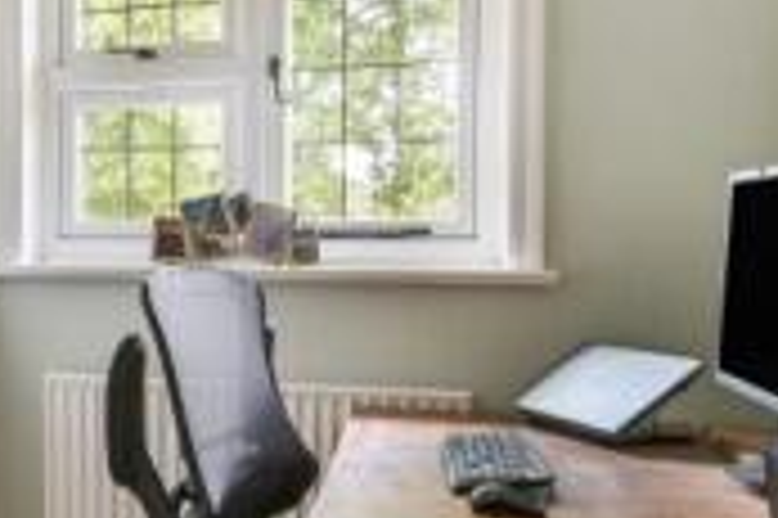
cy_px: 245
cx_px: -67
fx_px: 1144
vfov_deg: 25.5
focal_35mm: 53
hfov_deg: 33.1
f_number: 14
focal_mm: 14
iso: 400
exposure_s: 1/3
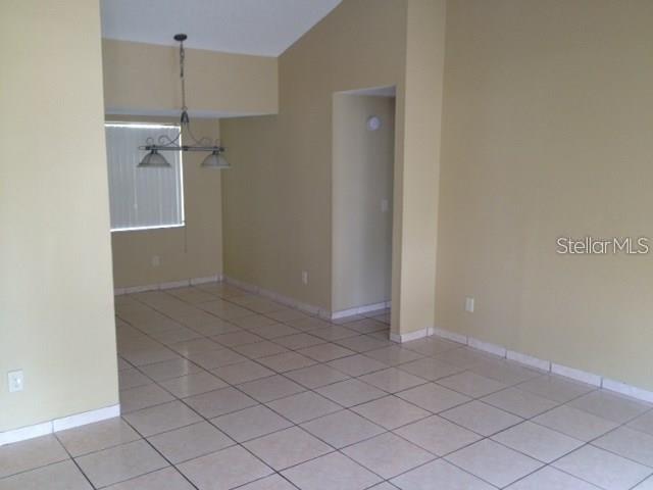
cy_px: 245
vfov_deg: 40.7
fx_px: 660
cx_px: 326
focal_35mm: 35
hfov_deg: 52.6
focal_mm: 4.28
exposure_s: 1/30
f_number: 2.4
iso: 50
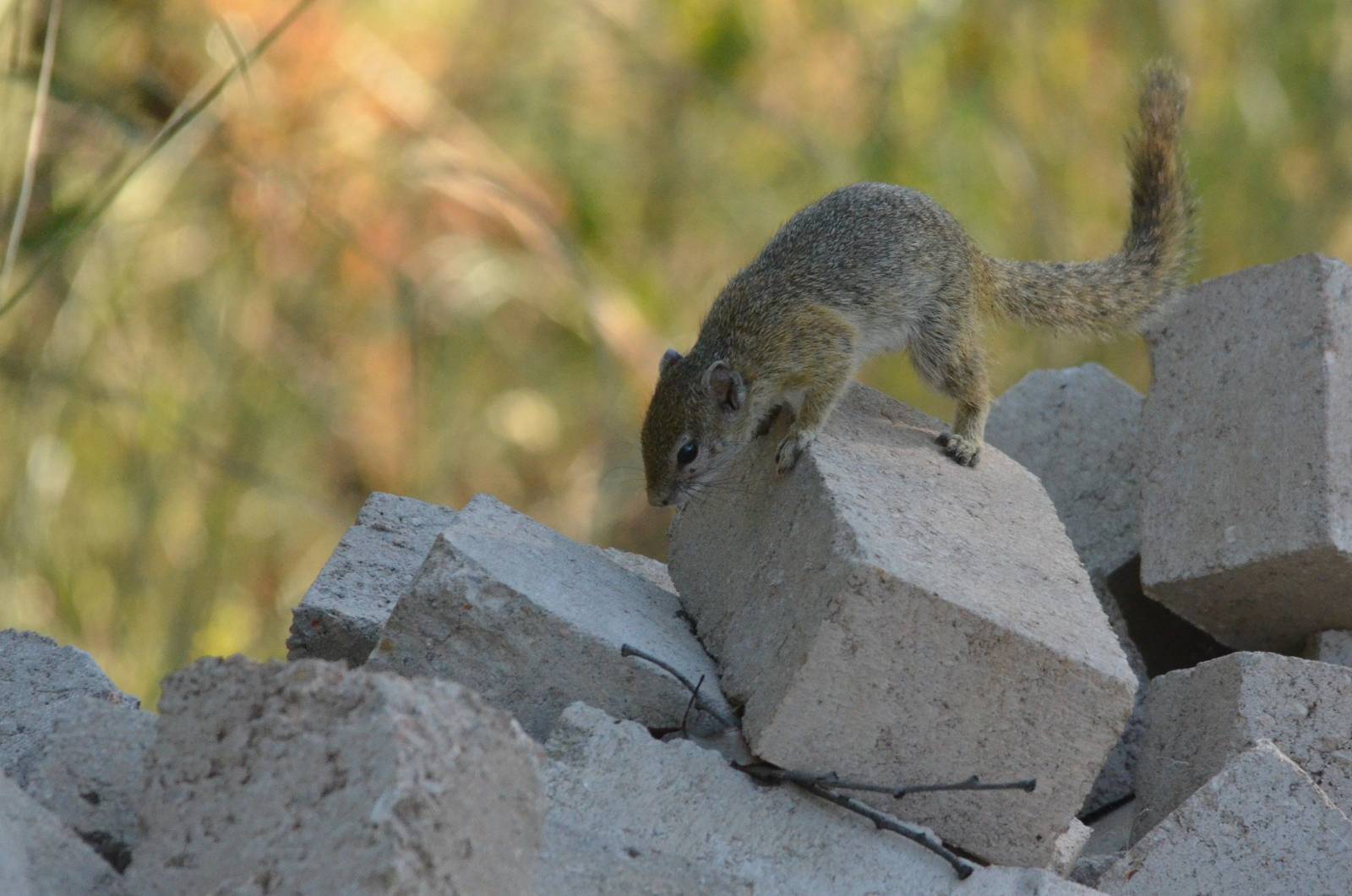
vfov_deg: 1.8
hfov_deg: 2.8
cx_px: 676
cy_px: 448
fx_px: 28110
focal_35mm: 750
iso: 2500
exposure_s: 1/1250
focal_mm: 500
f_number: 9
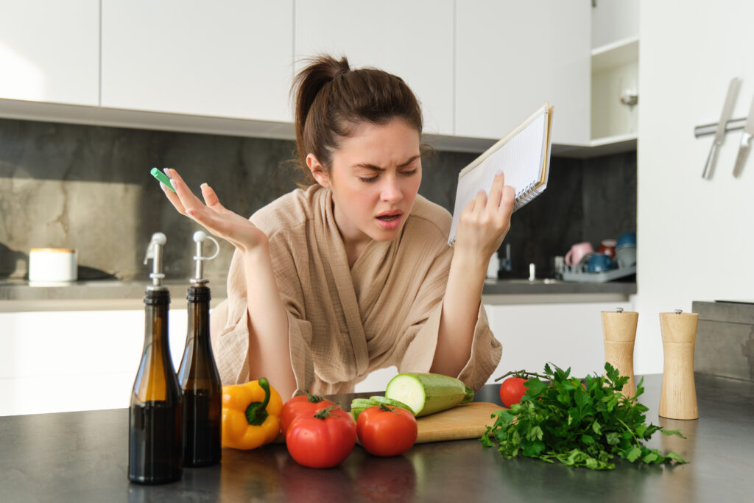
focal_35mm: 39
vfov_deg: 34.2
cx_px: 377
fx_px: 817
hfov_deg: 49.5
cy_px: 252
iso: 200
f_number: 2.8
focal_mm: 25.7
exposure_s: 1/500
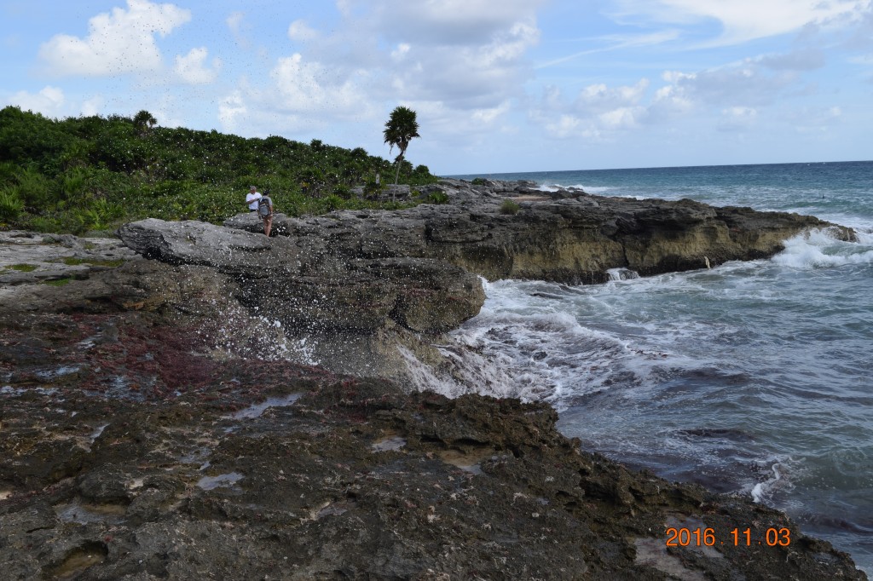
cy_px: 290
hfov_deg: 57.2
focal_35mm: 33
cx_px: 436
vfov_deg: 39.9
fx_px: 800
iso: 200
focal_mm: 22
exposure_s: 1/400
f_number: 8
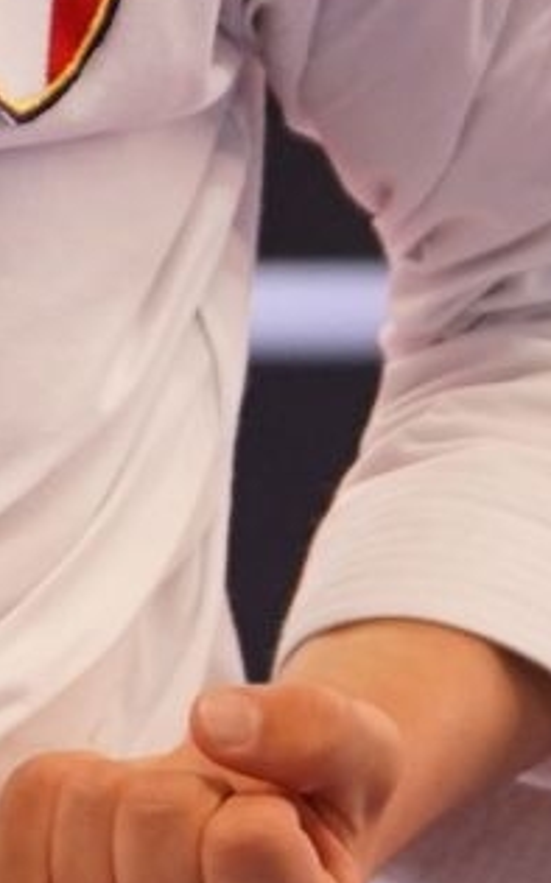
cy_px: -511
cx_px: -621
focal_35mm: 1742
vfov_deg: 1.2
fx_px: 41931
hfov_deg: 0.8
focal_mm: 200
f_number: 2.8
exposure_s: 1/500
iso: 1600
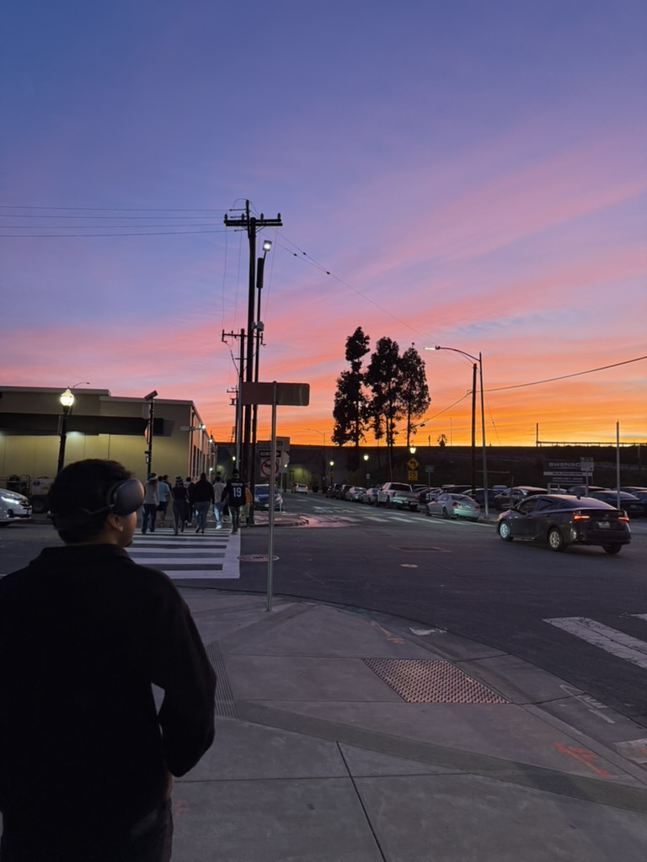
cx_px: 324
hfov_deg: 56.8
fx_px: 598
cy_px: 431
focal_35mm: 24
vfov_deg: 71.6
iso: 200
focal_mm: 6.76
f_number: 1.78
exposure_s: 1/119
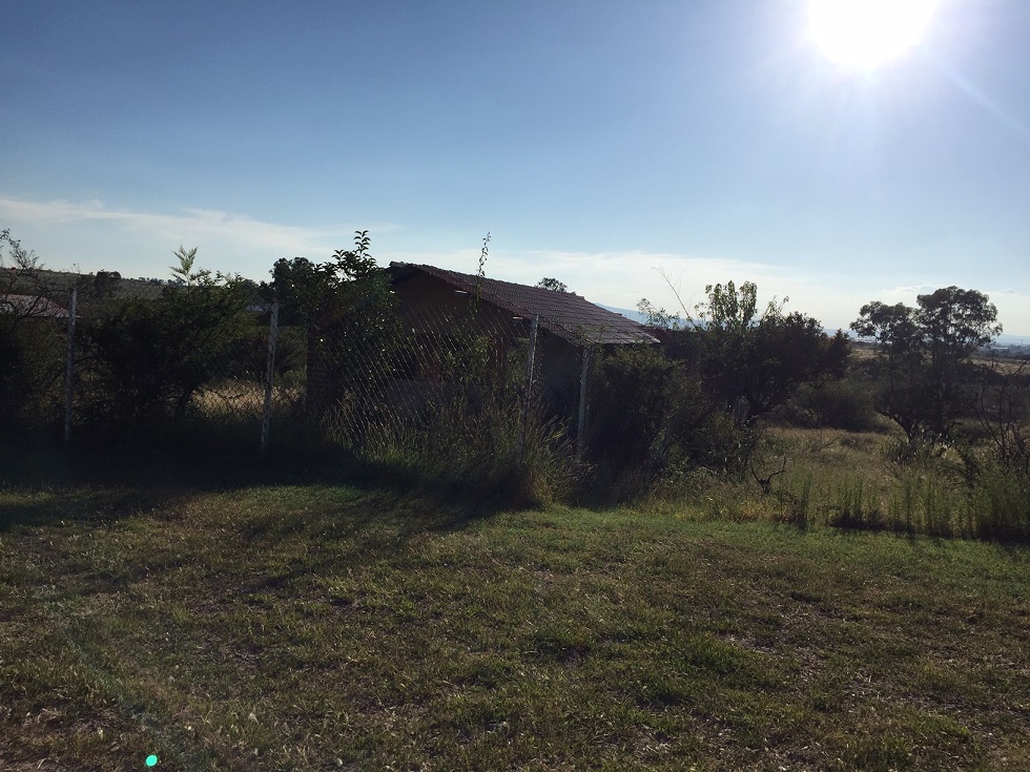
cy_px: 386
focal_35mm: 29
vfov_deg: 48.2
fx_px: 863
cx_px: 515
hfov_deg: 61.7
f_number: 2.2
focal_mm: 4.15
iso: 32
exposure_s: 1/5650
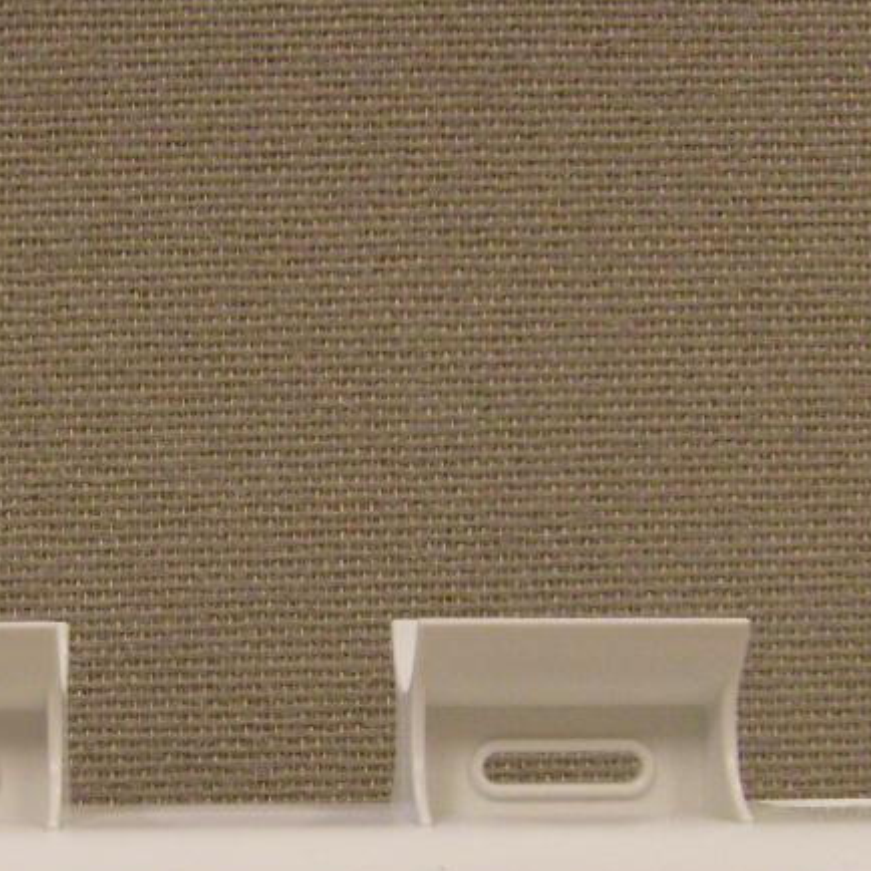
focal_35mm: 73
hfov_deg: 23.4
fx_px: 2078
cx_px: 185
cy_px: 672
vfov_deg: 23.4
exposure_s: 1/45
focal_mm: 5.8
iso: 200
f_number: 2.8
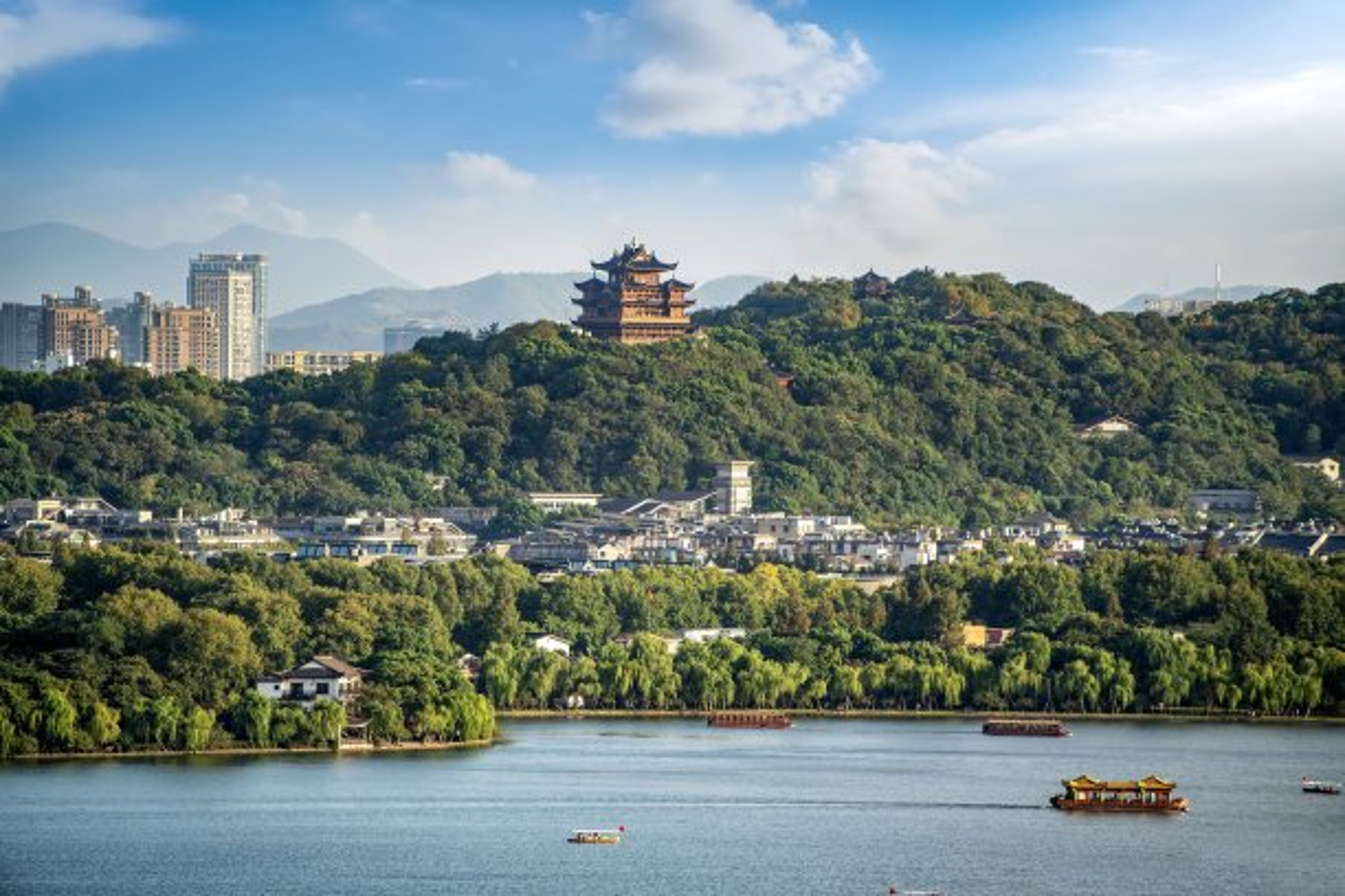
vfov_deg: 4.6
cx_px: 672
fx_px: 11207
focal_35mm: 300
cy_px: 448
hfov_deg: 6.9
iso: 200
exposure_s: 1/400
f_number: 5.6
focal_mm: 300
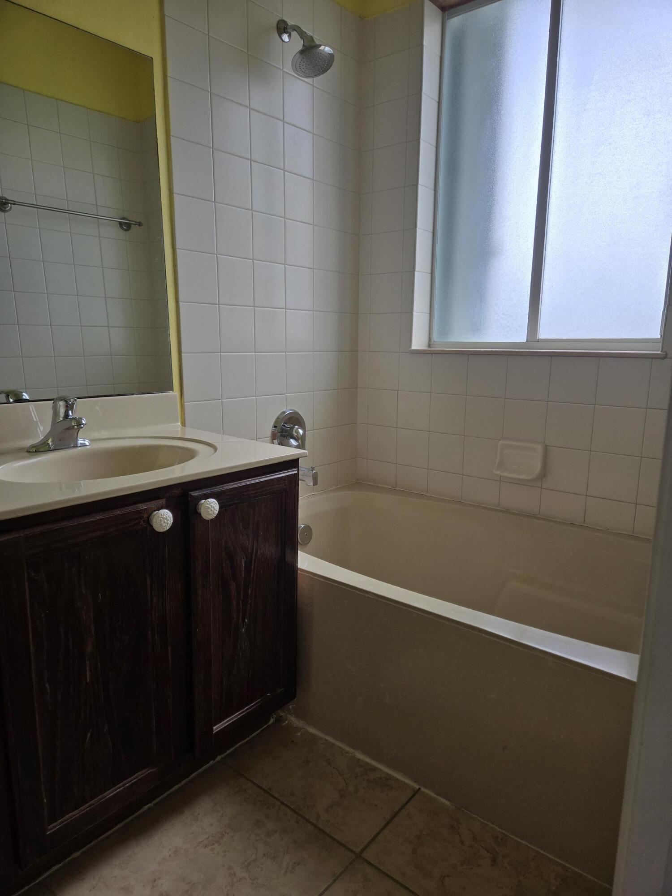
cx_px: 336
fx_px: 595
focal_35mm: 23
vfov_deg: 73.9
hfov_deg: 58.9
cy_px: 448
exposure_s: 1/528
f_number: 1.8
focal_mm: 5.4
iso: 25
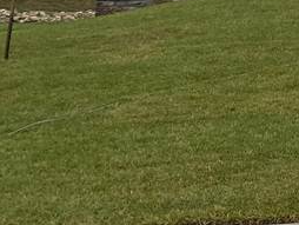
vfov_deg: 10.4
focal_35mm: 131
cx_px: 620
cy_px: -226
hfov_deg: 12.9
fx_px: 1133
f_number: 1.8
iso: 32
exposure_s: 1/288
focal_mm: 4.25
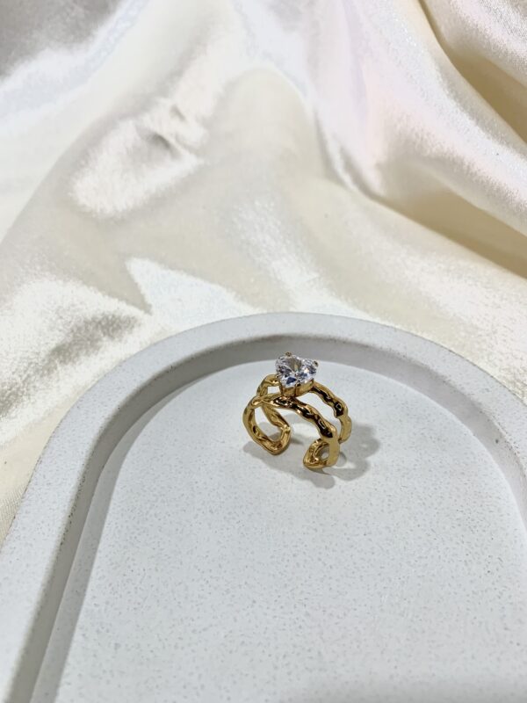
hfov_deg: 53.1
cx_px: 264
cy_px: 352
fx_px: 528
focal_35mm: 26
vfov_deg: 67.3
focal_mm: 4.25
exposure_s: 1/100
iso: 80
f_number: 1.8
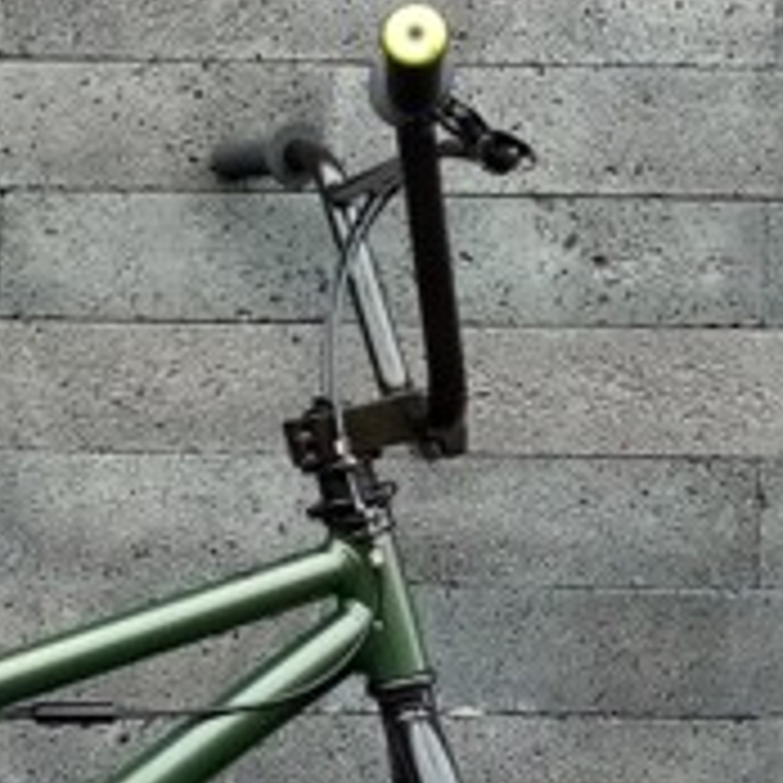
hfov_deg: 17.6
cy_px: 162
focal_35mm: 95
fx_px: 2431
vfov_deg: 18.1
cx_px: -112
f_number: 1.8
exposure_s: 1/100
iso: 133
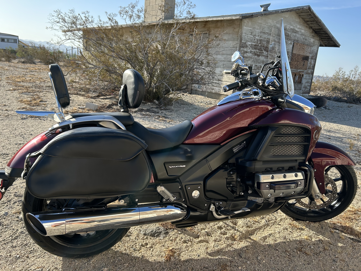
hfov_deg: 67.3
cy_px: 136
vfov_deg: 53.1
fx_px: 271
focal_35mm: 26
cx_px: 180
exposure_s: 1/1147
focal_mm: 5.7
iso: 50
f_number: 1.5
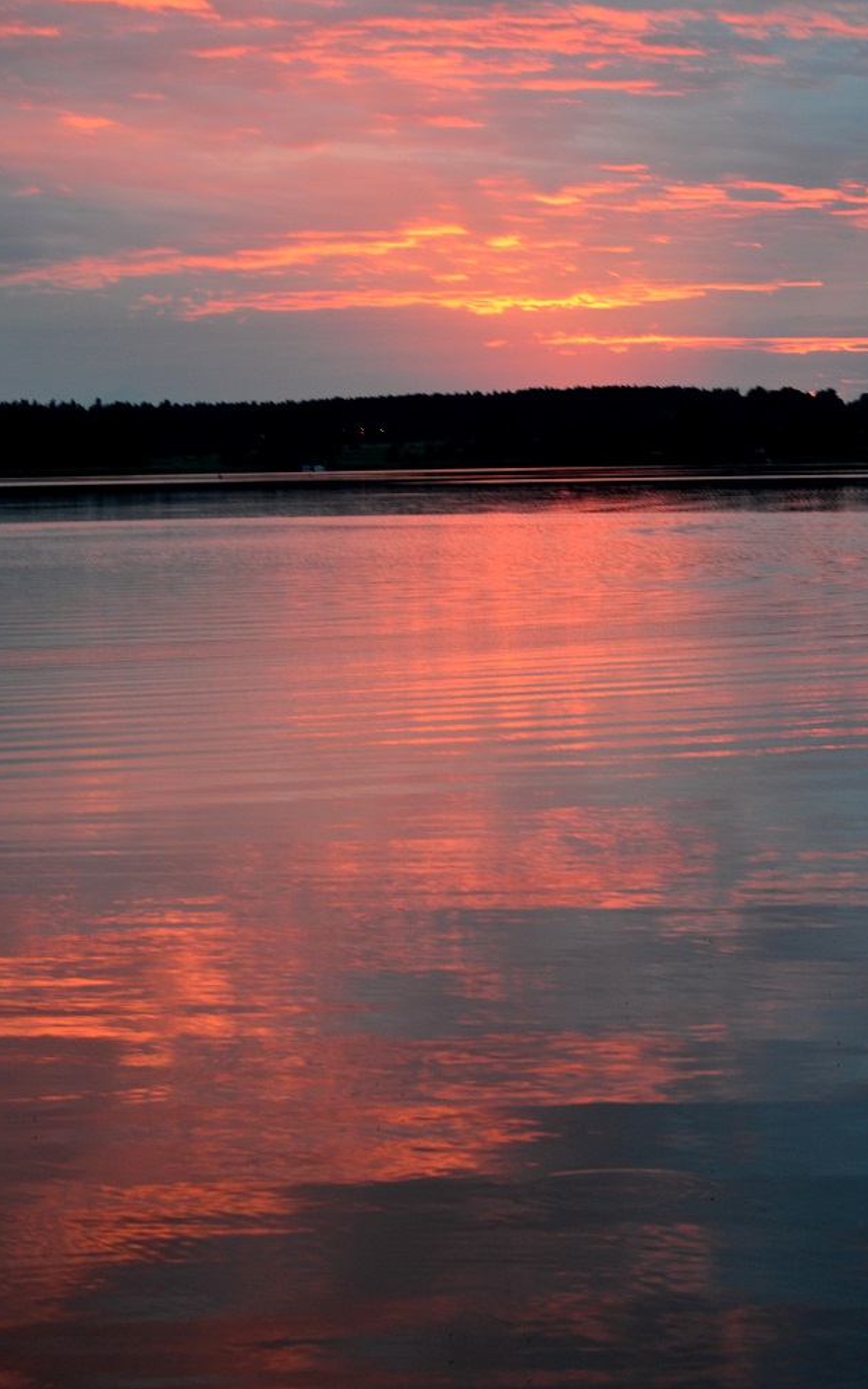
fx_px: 4050
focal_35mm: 107
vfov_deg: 19.5
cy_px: 694
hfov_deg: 12.2
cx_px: 447
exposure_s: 1/60
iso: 640
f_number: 4.5
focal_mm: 70
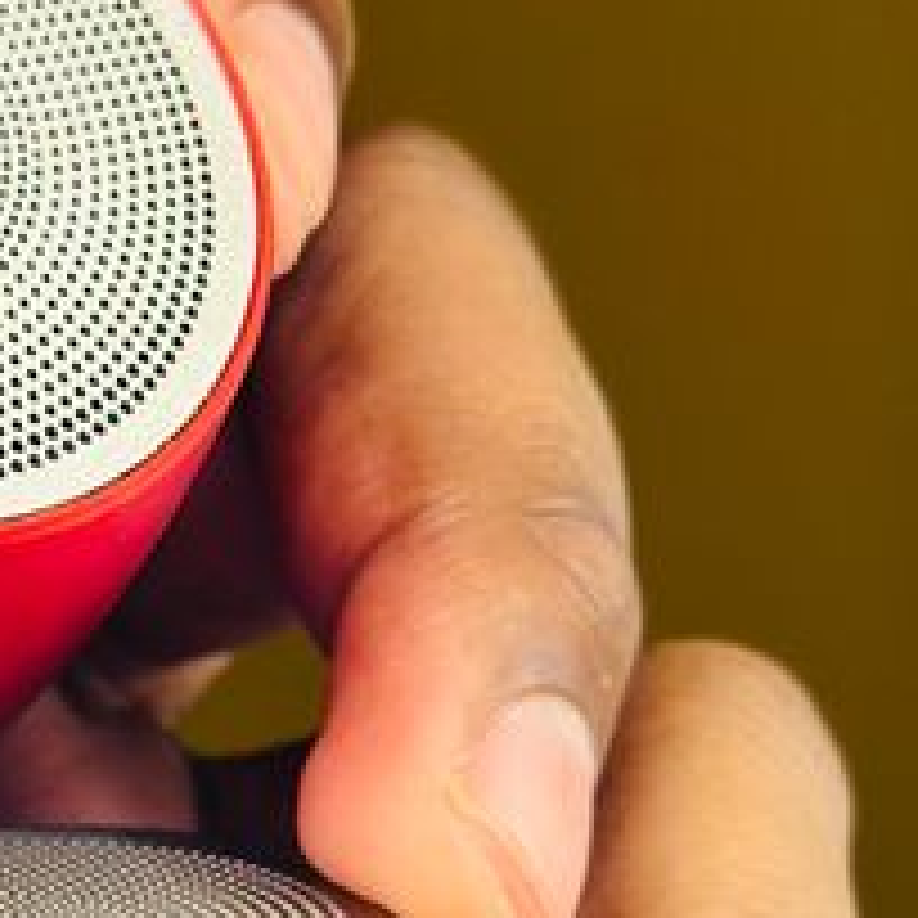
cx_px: -144
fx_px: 4981
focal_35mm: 166
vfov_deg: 10.4
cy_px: 918
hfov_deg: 10.4
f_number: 1.78
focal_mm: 6.86
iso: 125
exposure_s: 1/100
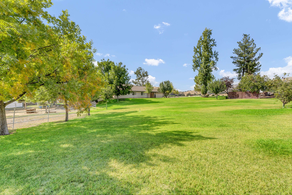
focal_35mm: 16
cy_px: 98
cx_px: 146
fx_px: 130
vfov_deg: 73.8
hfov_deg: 96.7
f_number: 10
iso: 80
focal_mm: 16
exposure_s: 1/125
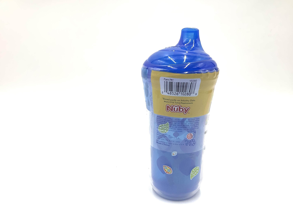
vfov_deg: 45.4
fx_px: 262
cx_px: 146
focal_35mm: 31
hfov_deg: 58.4
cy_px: 110
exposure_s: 1/100
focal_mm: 3.3
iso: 64
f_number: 2.4
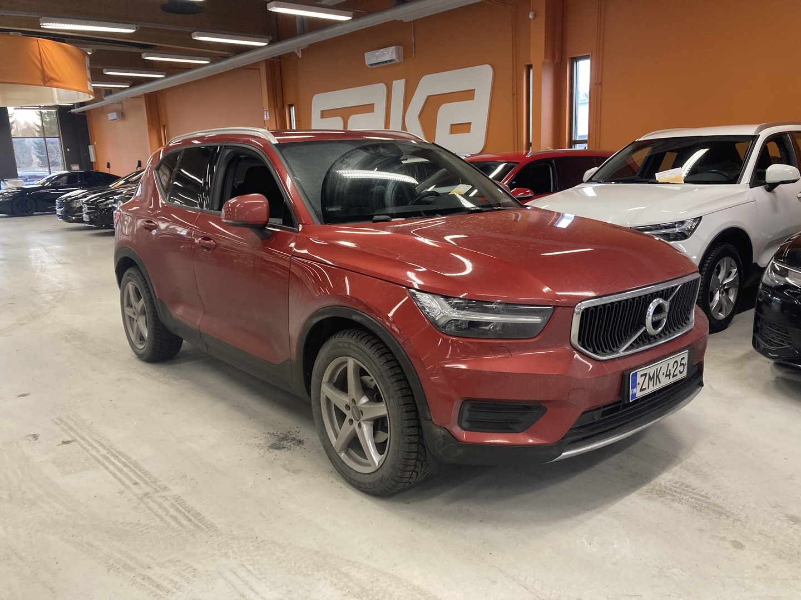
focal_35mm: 28
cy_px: 300
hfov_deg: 63.4
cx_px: 400
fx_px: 648
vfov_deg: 49.7
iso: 250
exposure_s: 1/50
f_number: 1.8
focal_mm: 3.99
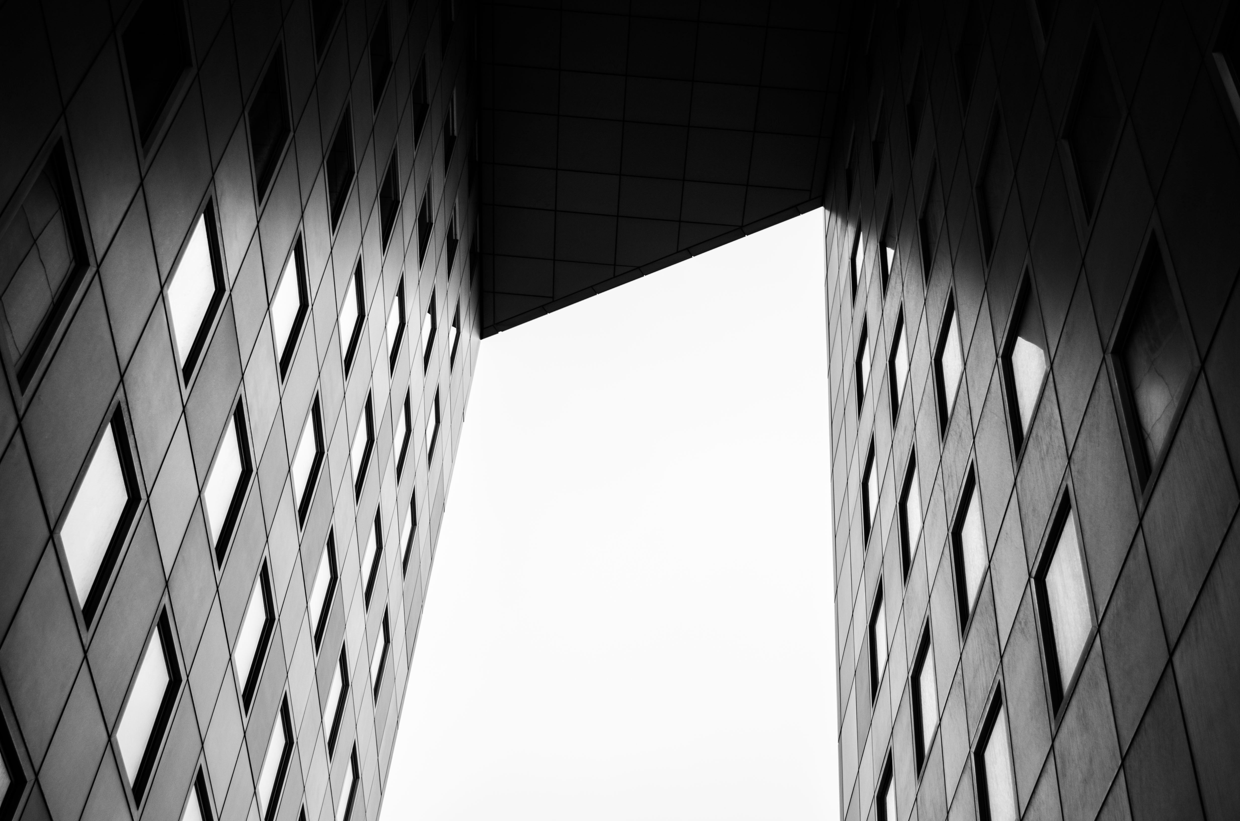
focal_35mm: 48
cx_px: 620
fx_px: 1650
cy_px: 410
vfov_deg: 28.0
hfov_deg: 41.2
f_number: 4.8
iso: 100
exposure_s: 1/200
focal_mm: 32
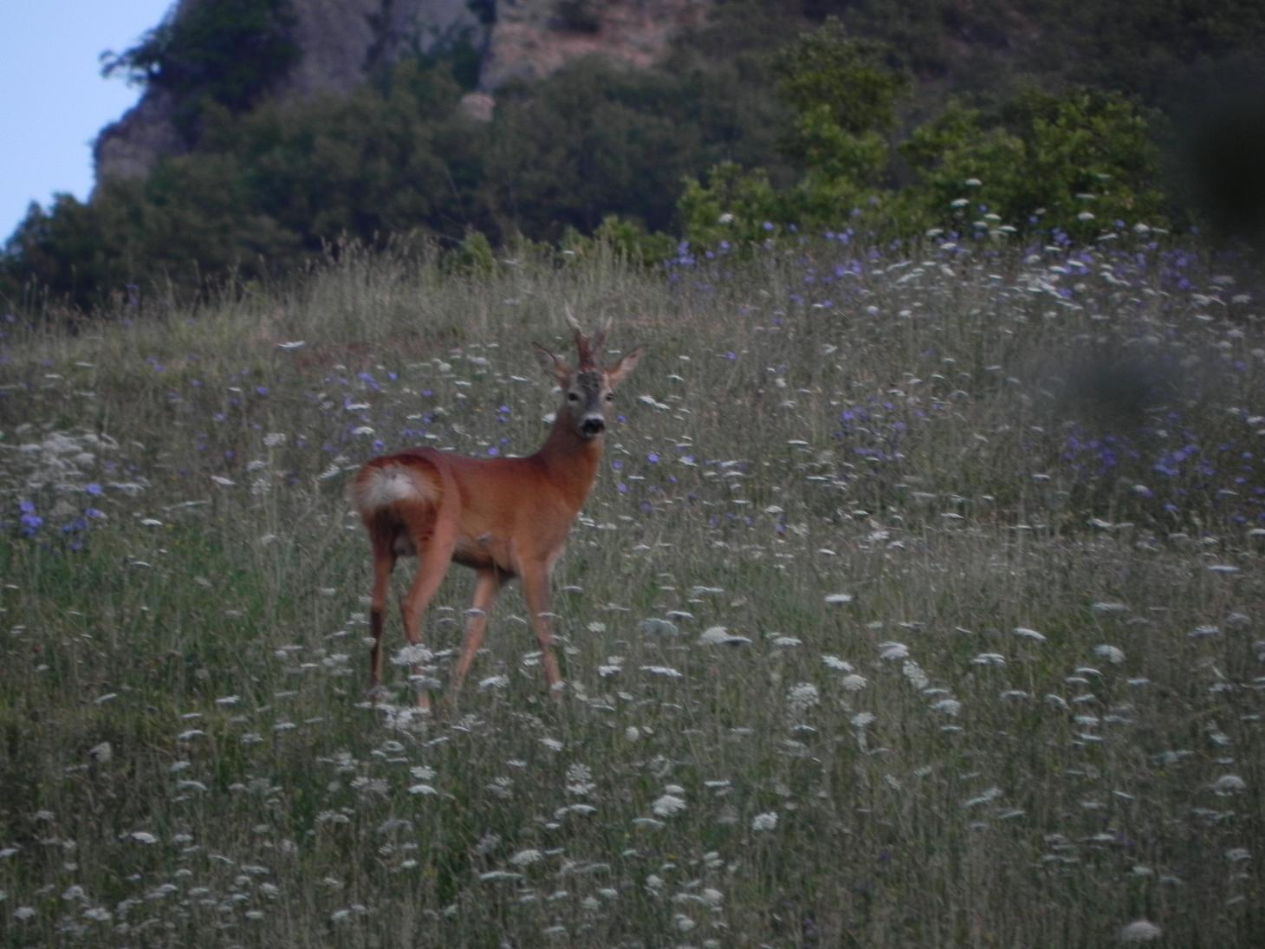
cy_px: 474
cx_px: 632
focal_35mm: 678
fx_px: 24777
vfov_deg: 2.2
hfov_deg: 2.9
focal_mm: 120
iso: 160
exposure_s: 1/100
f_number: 5
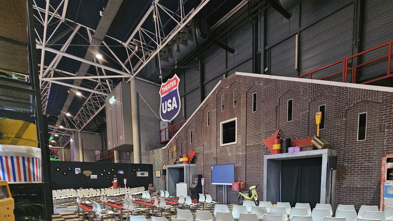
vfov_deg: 51.9
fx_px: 198
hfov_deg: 88.9
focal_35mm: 19
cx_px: 226
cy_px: 196
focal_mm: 2.2
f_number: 2.2
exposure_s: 1/25
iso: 640
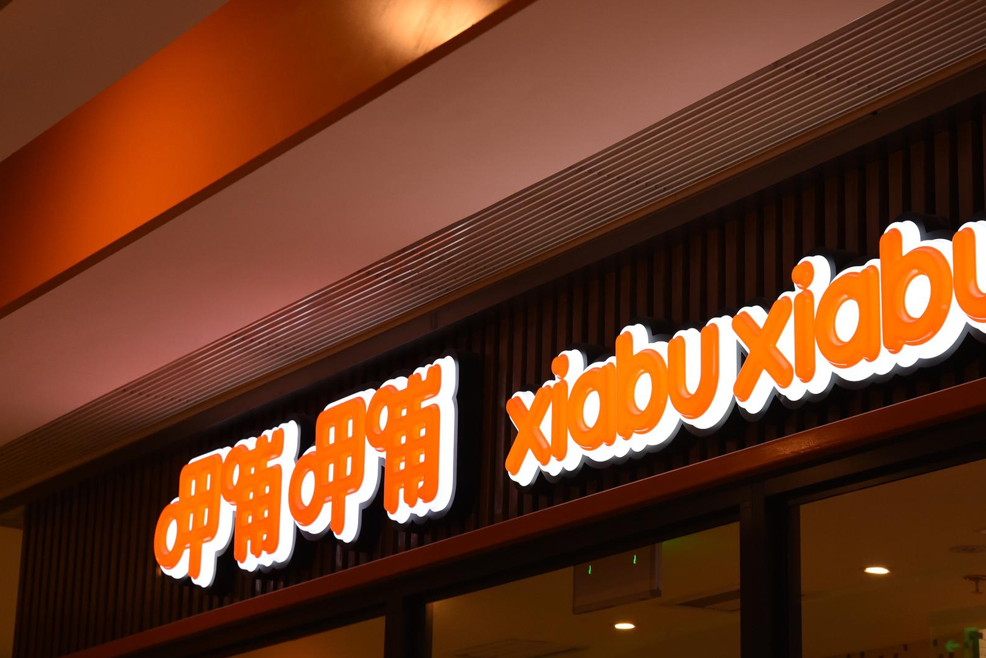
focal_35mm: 96
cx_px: 584
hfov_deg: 21.2
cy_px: 373
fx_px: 2630
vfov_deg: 14.3
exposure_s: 1/80
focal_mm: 75
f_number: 7.1
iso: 1600
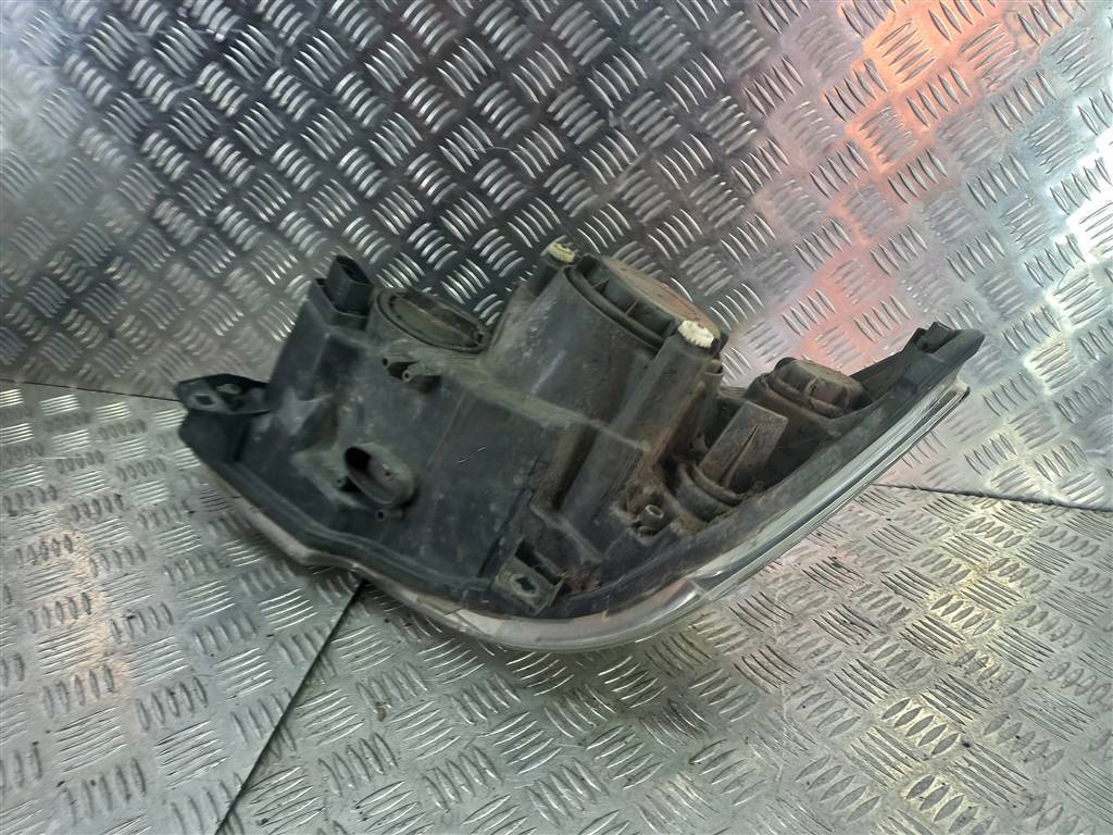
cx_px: 556
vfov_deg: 54.9
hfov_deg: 69.4
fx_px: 804
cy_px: 418
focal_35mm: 25
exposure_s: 1/50
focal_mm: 4.6
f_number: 1.8
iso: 64
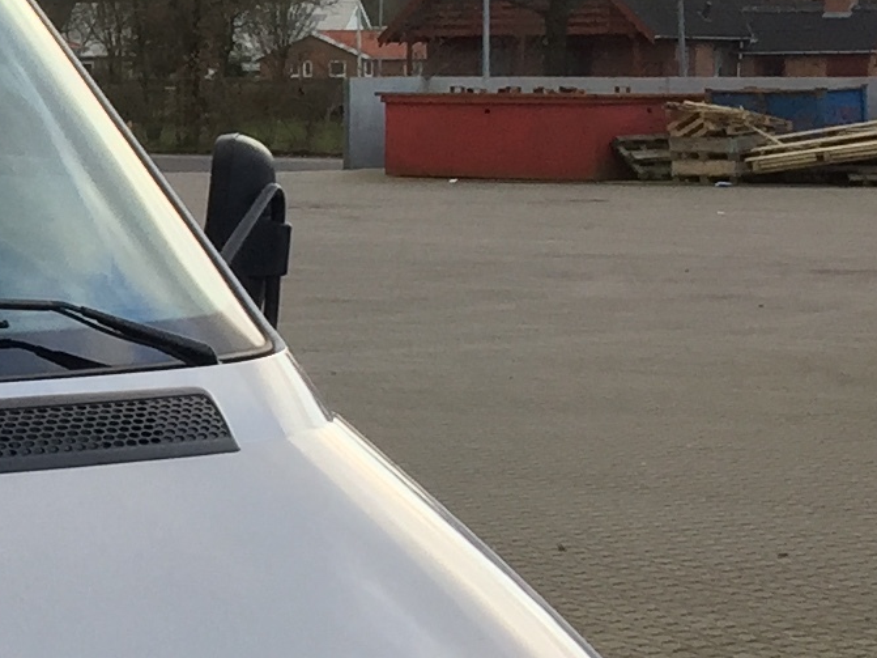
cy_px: 187
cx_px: -1044
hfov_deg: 12.0
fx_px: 3572
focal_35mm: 141
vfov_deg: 10.5
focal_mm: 4.15
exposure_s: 1/257
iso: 32
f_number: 2.2
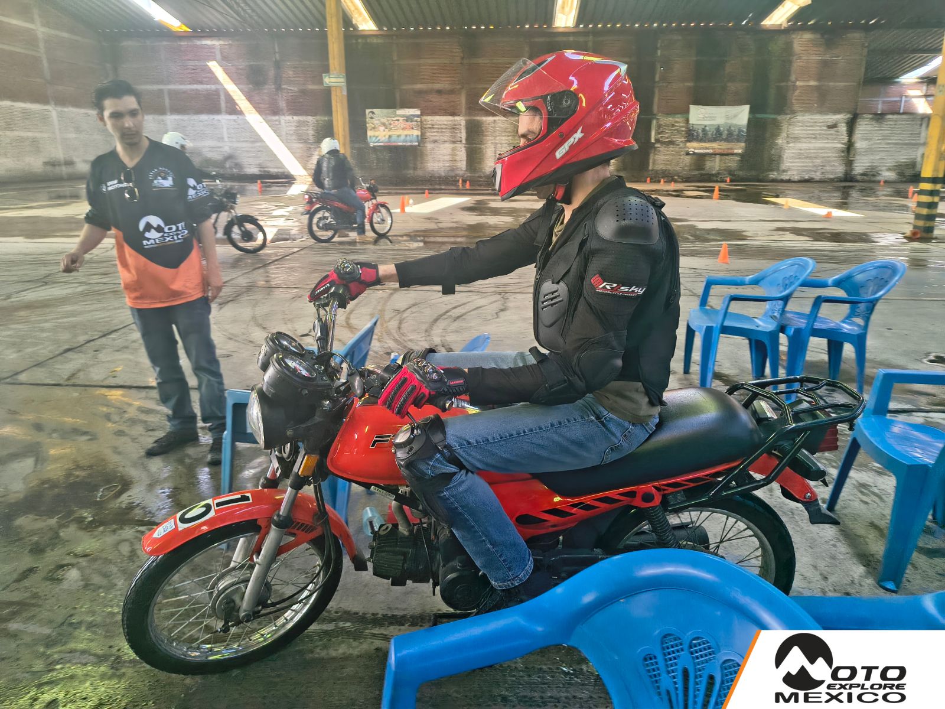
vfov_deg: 58.9
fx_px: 628
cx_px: 472
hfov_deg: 73.9
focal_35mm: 23
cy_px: 354
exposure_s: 1/120
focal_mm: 5.56
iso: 215
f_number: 1.8
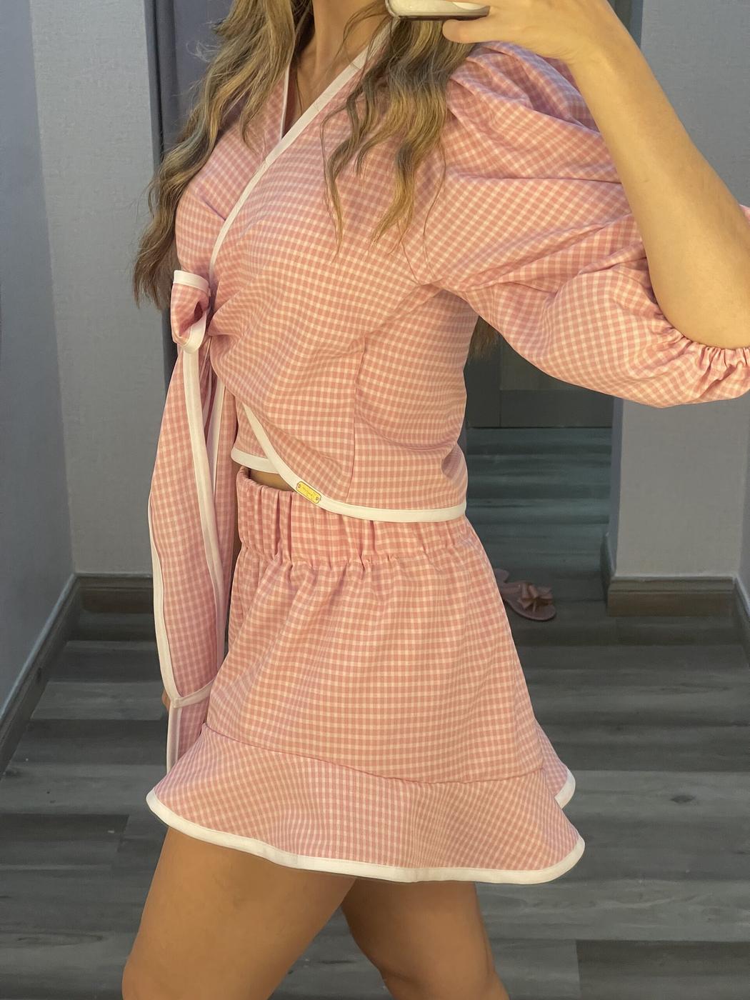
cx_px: 375
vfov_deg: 30.3
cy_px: 500
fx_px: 1849
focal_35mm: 64
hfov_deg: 22.9
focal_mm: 7.5
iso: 125
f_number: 2.2
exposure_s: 1/60
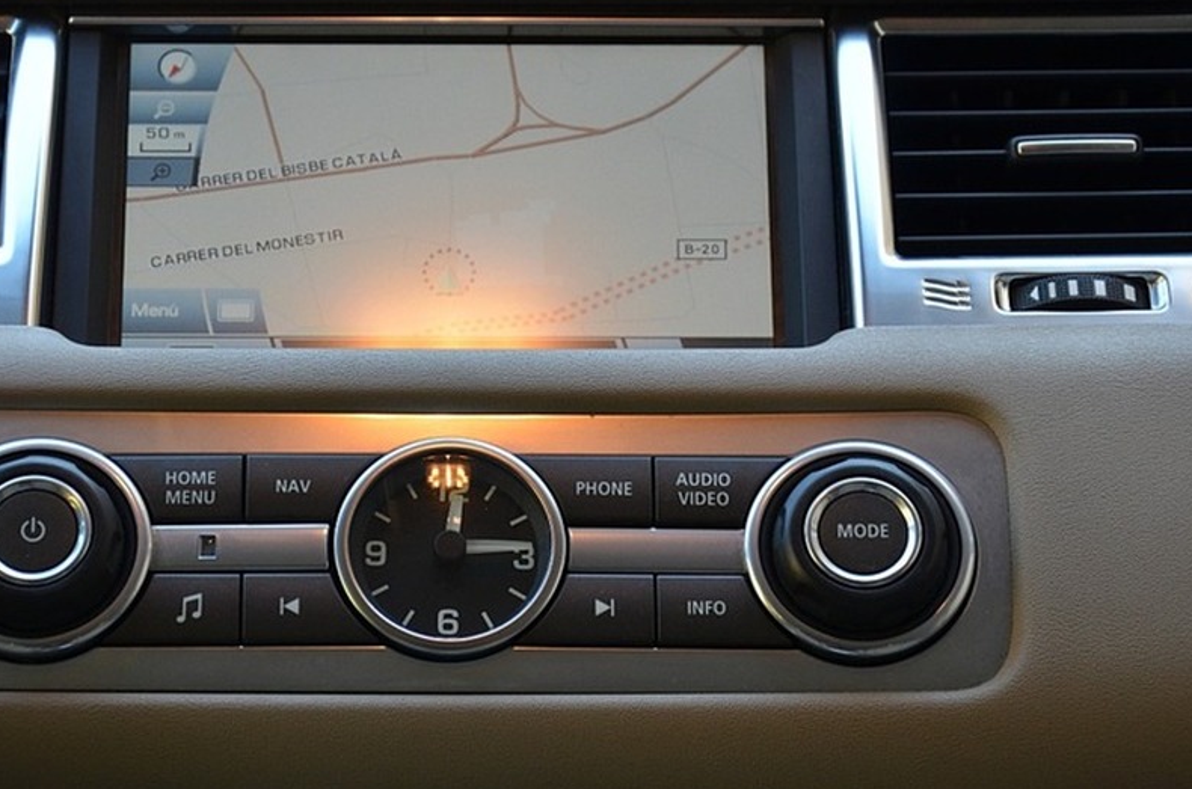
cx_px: 451
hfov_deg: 14.6
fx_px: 4658
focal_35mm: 141
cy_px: 324
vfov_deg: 9.7
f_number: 5
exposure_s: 1/60
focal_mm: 58
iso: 400
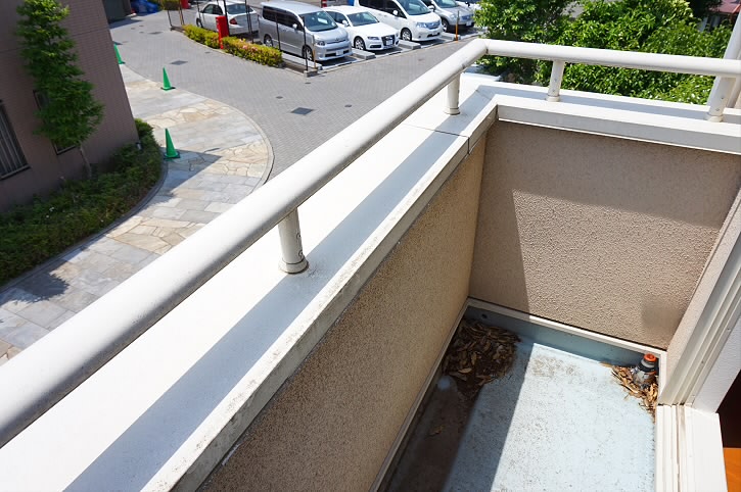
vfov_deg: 53.0
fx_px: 494
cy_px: 246
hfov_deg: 73.8
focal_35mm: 24
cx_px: 370
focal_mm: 16
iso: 100
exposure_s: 1/250
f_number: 8
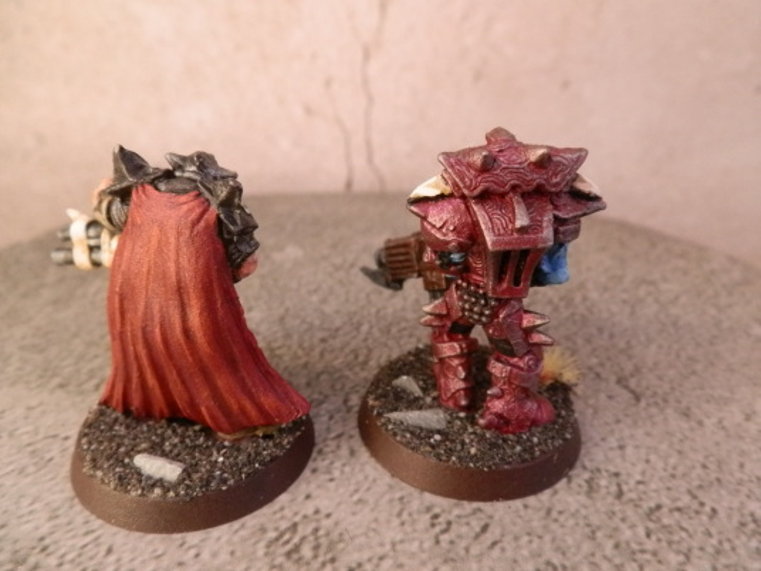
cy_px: 286
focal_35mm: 28
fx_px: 616
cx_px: 380
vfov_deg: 49.7
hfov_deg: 63.4
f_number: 3.1
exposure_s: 1/80
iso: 400
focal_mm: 5
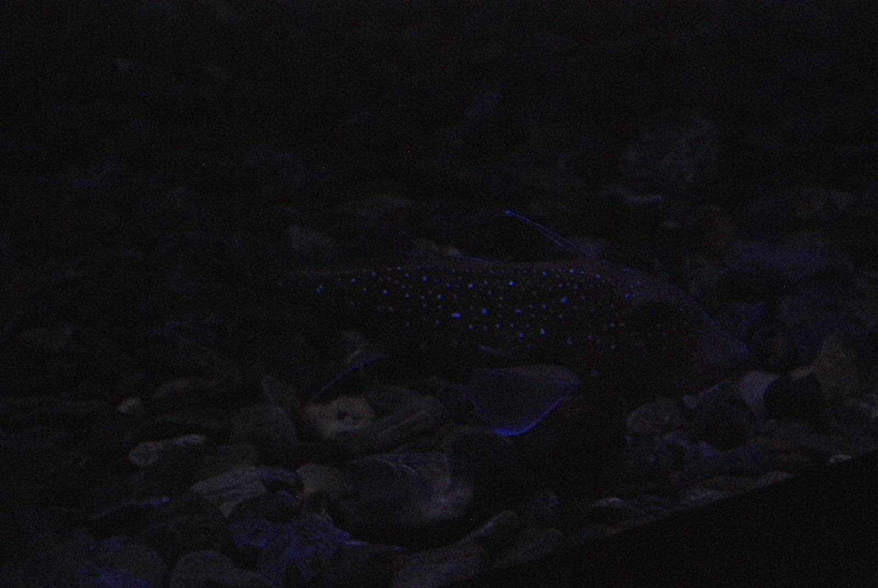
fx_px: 2564
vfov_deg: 13.1
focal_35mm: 105
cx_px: 439
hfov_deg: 19.4
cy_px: 294
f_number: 4
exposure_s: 1/160
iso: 1600
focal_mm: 70
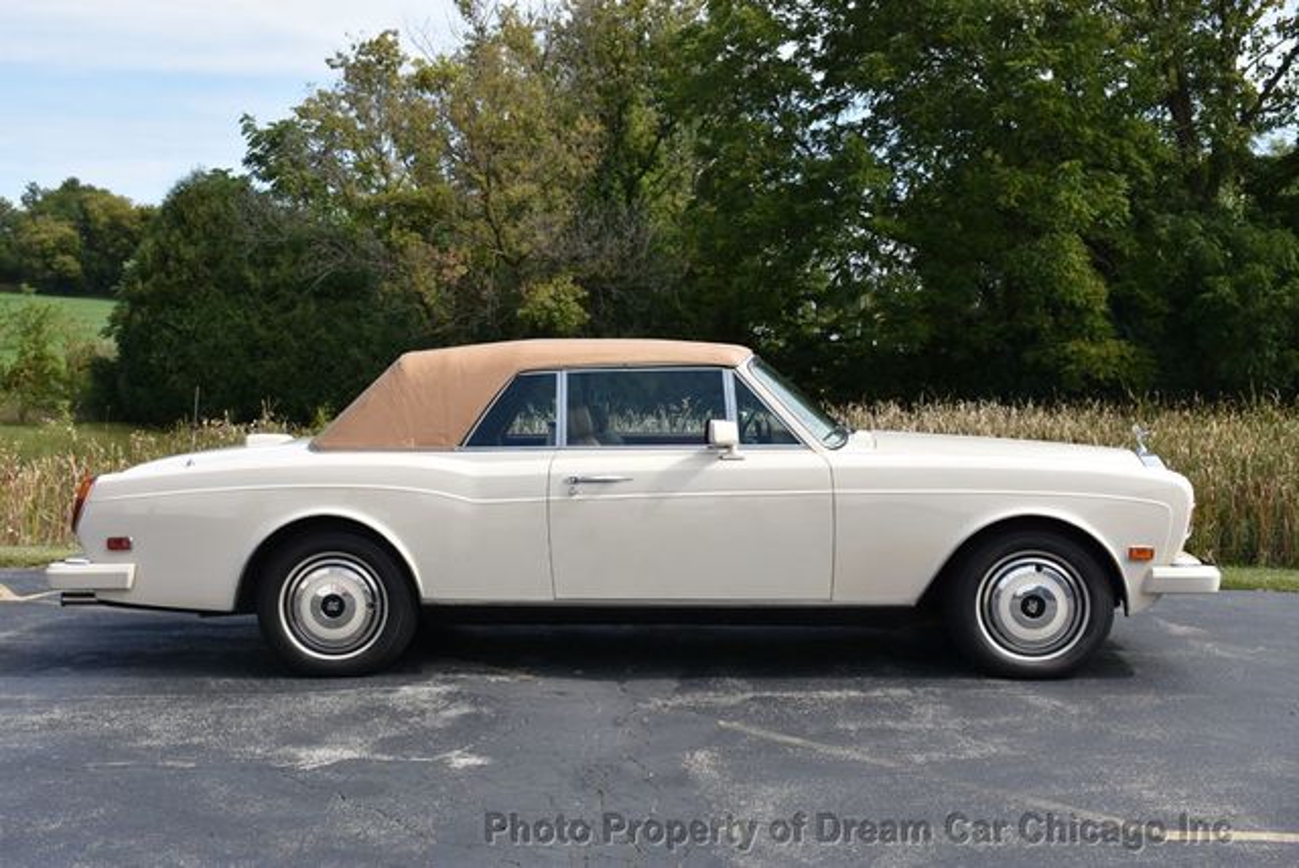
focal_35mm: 45
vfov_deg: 29.9
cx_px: 650
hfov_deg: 43.6
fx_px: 1625
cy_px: 434
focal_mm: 30
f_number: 8
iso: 250
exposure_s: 1/500
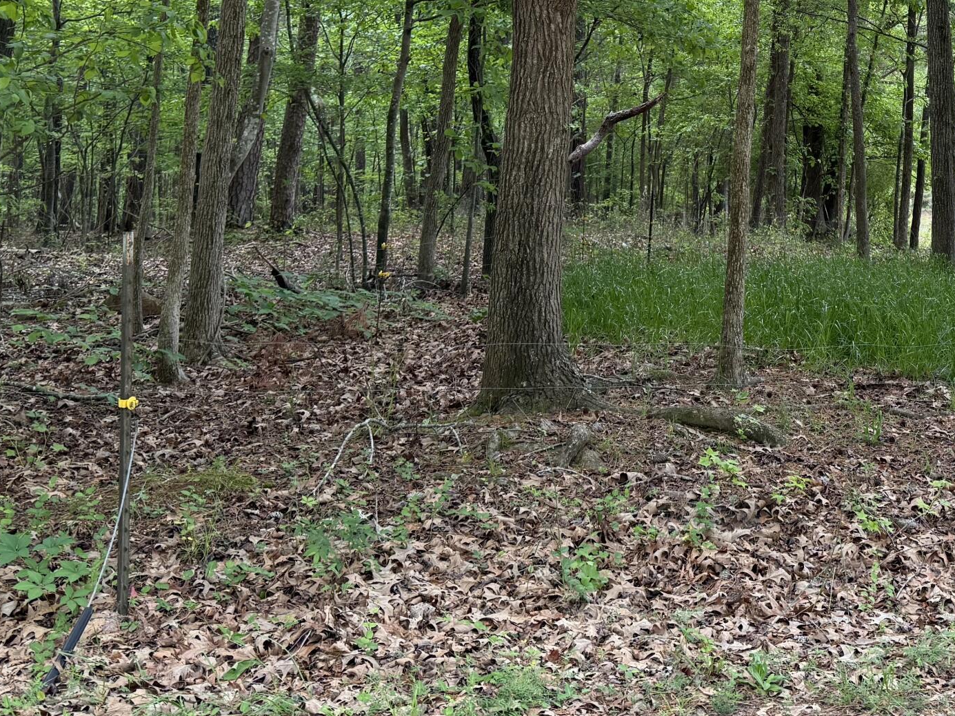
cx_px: 783
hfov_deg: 35.5
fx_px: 1434
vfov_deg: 27.2
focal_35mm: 52
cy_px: 91
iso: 125
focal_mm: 6.76
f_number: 1.78
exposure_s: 1/210
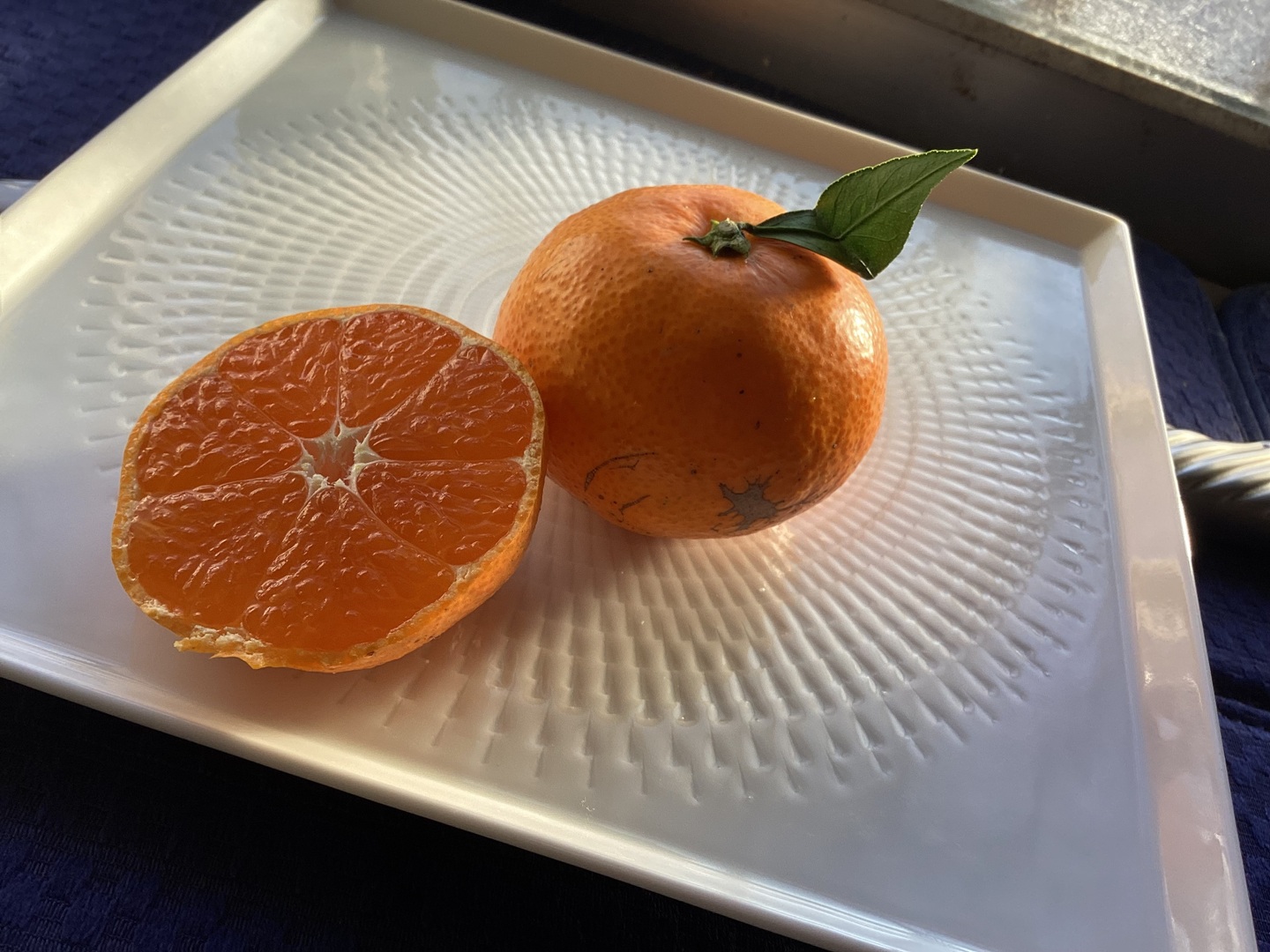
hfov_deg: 58.4
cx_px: 635
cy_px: 476
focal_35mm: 31
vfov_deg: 45.4
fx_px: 1137
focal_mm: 3.3
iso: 32
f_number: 2.4
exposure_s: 1/120
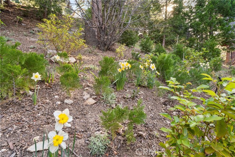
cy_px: 78
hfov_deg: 90.4
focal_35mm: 18
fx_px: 117
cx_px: 118
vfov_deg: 67.6
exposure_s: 1
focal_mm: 17.9
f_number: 22
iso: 100
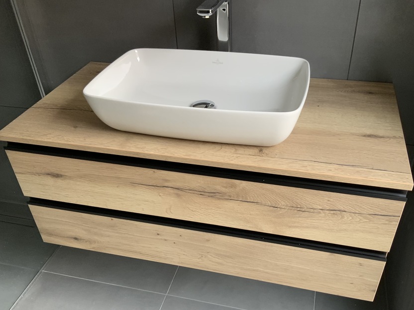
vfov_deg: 48.2
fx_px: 347
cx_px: 207
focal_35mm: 29
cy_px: 155
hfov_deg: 61.7
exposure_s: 1/79
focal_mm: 3
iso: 64
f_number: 1.8
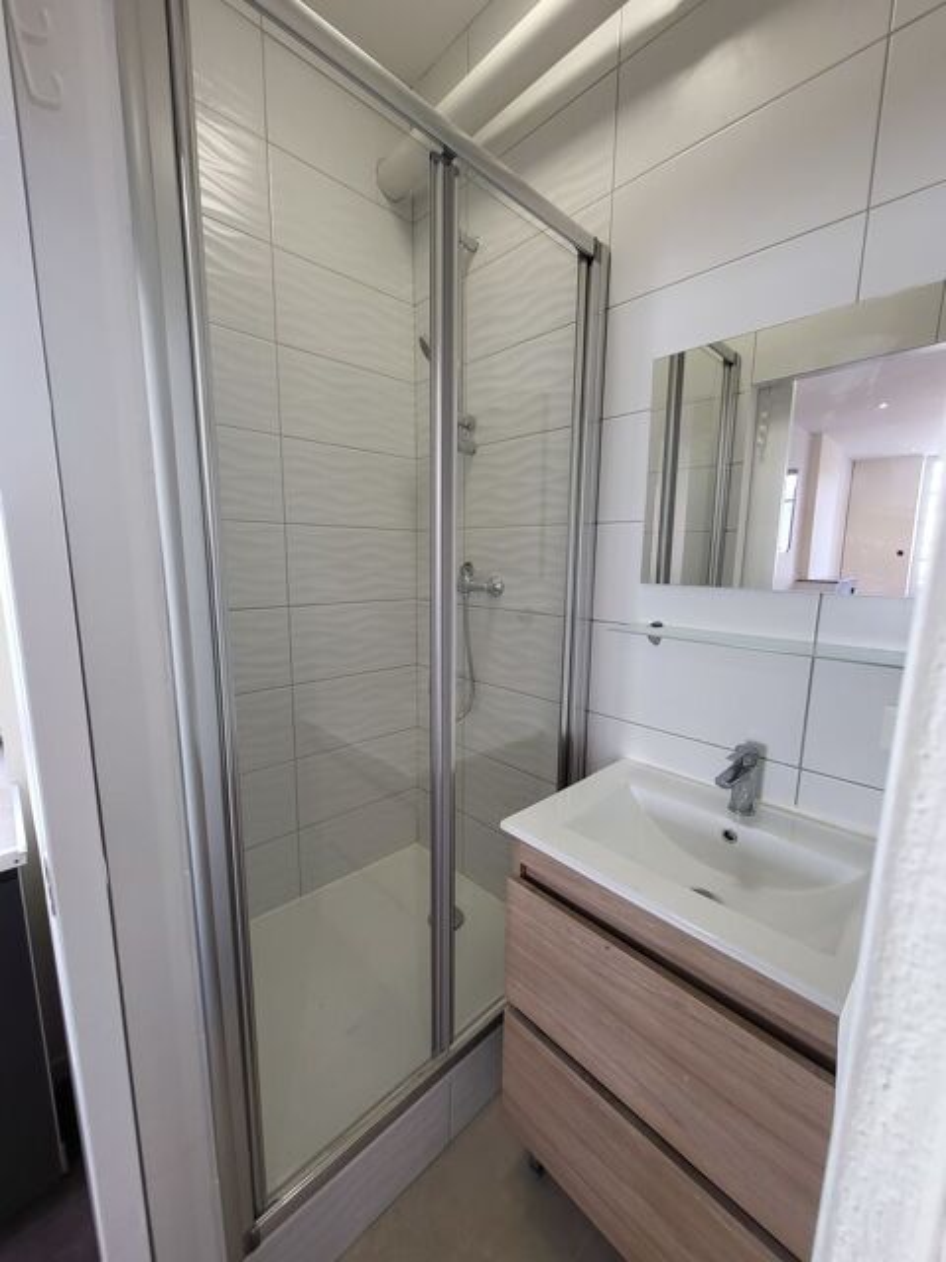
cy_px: 631
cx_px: 473
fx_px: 474
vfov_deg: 106.2
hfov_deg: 89.9
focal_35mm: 13
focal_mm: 1.74
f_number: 2.2
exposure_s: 1/50
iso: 100
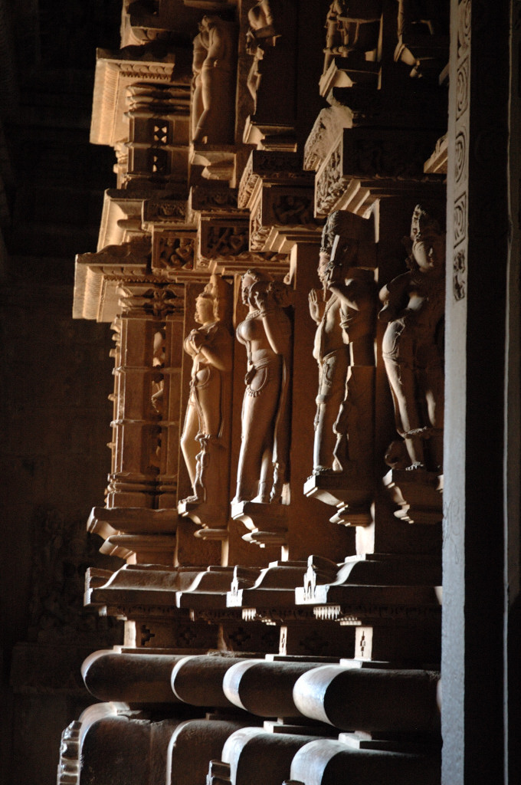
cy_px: 392
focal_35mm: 75
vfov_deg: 27.0
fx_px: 1632
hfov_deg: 18.1
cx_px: 260
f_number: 4.5
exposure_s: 1/3
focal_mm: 50
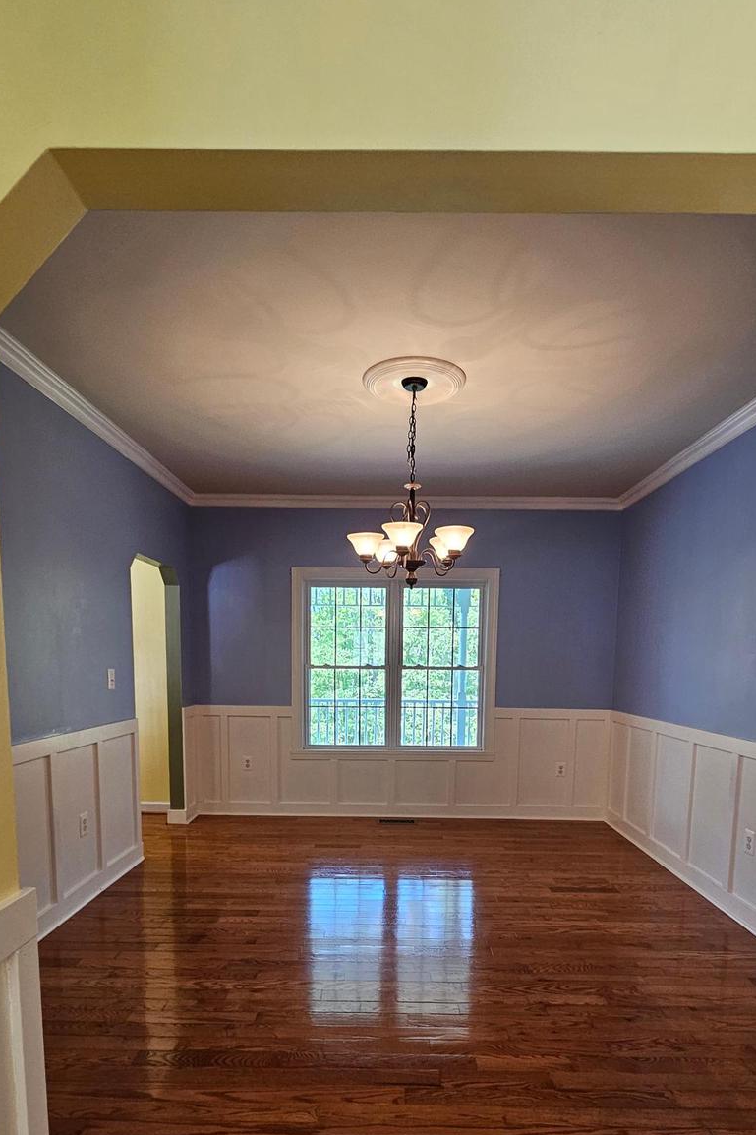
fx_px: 567
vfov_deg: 87.7
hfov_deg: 67.4
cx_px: 382
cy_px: 729
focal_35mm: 18
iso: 200
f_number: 2.2
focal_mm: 2.2
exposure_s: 1/60
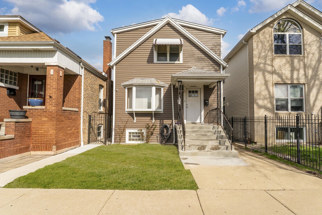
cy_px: 109
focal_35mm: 19
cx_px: 168
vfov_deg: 63.4
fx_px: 174
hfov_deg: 85.6
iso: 200
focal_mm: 18.4
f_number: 9
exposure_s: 1/640
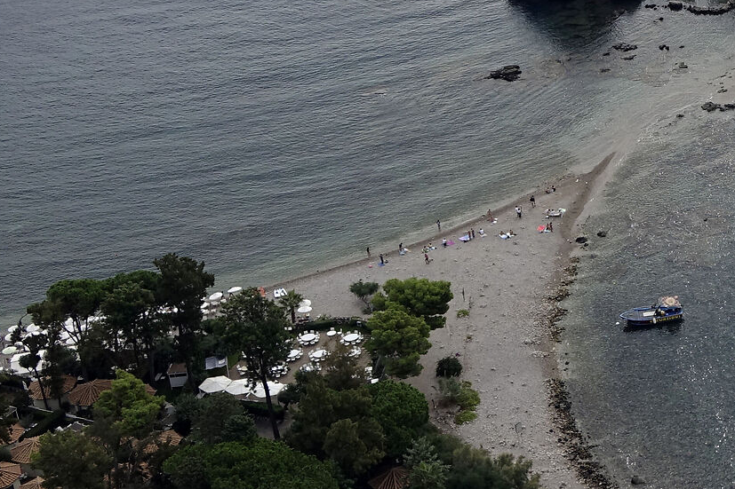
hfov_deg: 16.0
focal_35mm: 119
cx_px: 1053
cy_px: 74
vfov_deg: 11.5
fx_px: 2429
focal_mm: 15.13
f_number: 4
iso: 100
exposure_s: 1/400
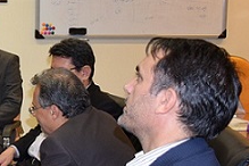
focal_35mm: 97
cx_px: -148
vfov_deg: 14.1
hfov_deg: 18.2
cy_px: 85
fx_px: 671
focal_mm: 18
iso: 800
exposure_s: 1/60
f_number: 4
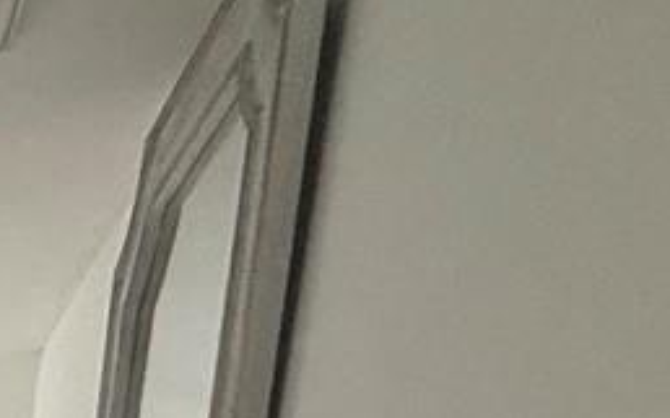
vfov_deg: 10.3
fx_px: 1679
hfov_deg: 15.2
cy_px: 1244
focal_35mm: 92
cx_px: -862
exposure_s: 1/120
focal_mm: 2.22
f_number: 2.2
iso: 200
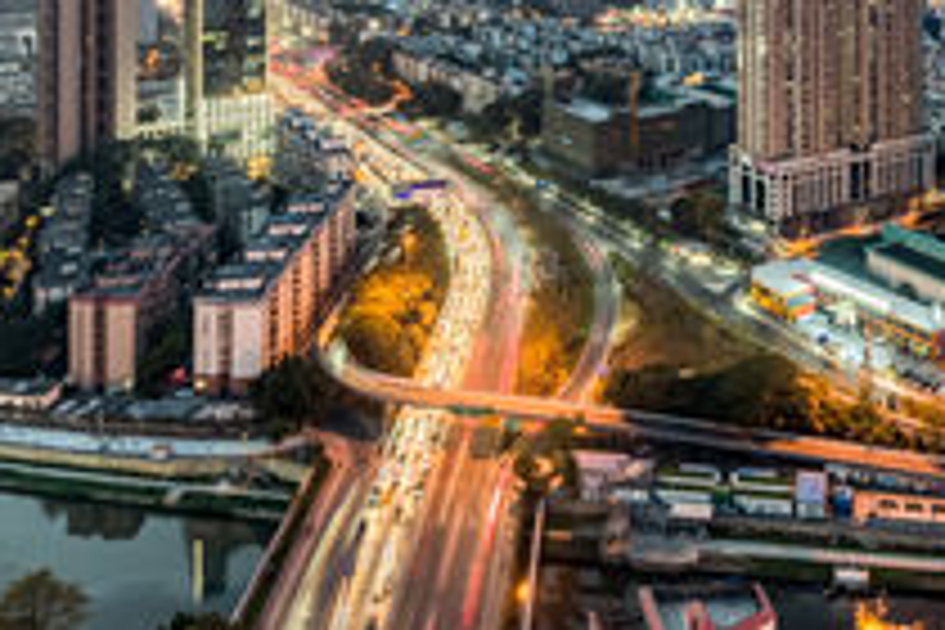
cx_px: 698
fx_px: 1050
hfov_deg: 46.9
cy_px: -144
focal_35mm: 40
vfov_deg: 28.6
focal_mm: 14
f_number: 11
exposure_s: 2
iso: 100
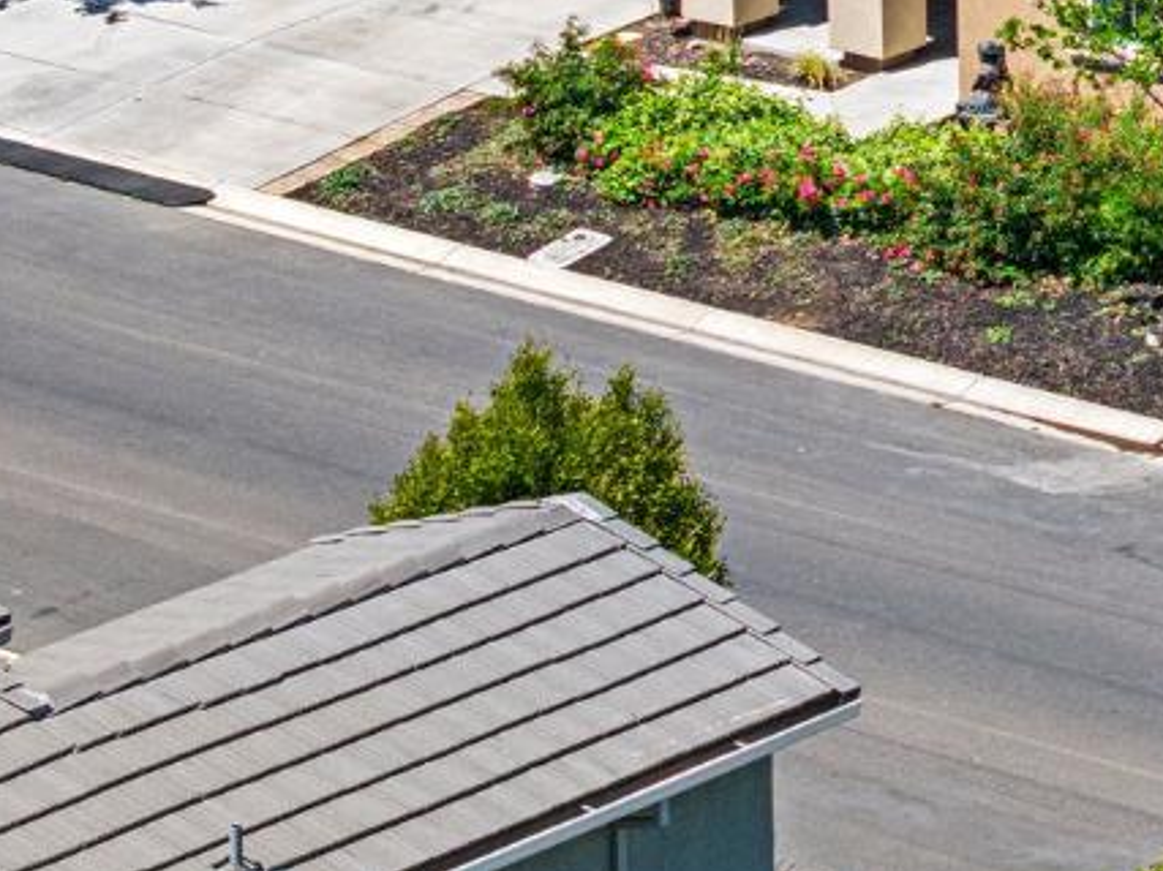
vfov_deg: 6.0
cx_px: 1574
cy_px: -216
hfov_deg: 7.9
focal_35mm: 246
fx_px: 8263
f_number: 2.8
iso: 140
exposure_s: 1/60
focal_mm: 19.35
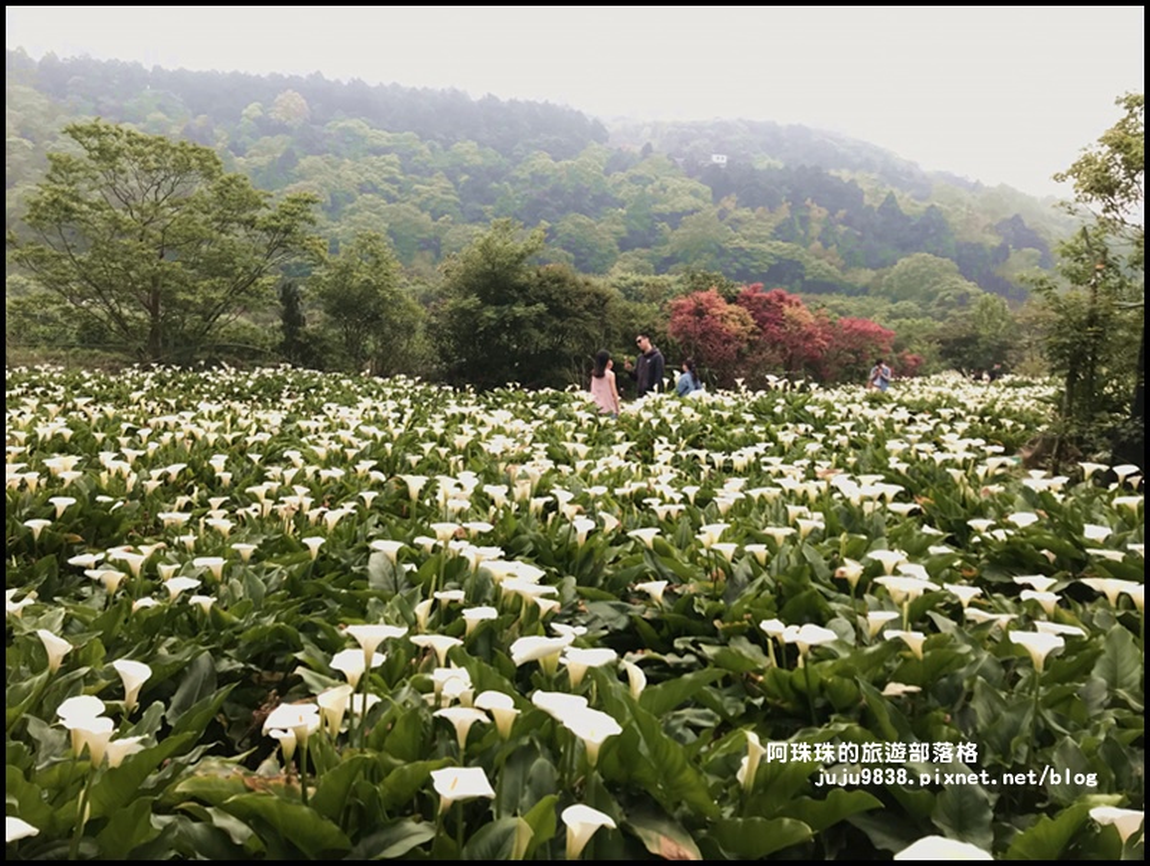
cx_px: 575
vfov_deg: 49.8
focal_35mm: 28
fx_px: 931
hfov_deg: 63.4
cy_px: 433
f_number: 1.8
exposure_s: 1/120
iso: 32
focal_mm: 3.99
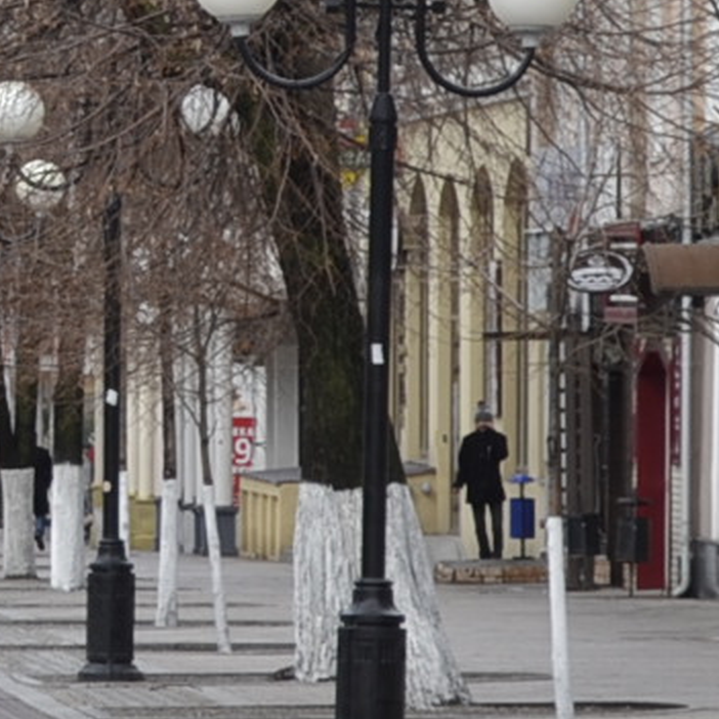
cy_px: 119
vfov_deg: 3.8
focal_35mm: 461
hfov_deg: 3.7
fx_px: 10828
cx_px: -946
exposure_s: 1/160
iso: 100
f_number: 6.3
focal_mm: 55
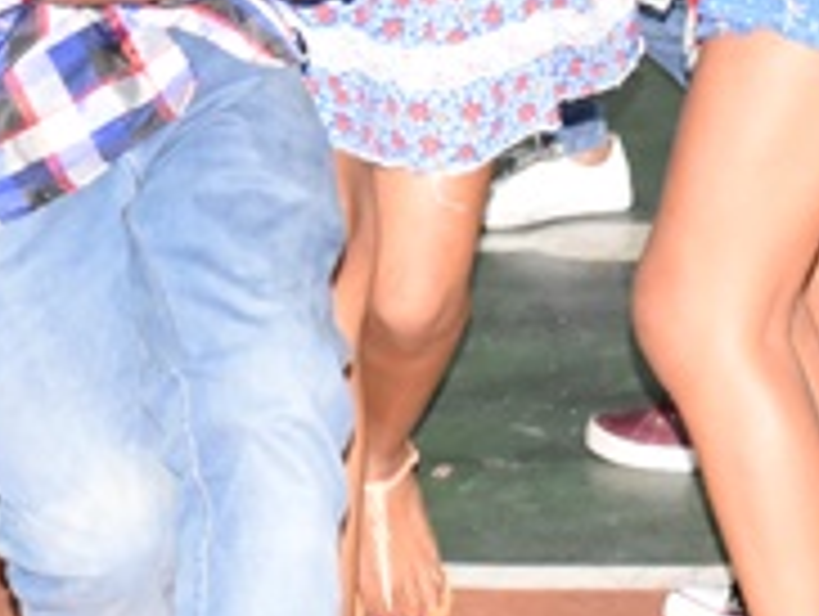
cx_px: 382
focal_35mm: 214
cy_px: -133
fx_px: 5061
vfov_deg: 6.9
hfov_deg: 9.3
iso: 2500
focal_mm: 27
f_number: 4
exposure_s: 1/100
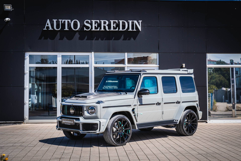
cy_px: 80
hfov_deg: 41.1
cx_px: 120
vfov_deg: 28.1
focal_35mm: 48
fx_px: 321
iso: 500
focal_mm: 48
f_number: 6.3
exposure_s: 1/500
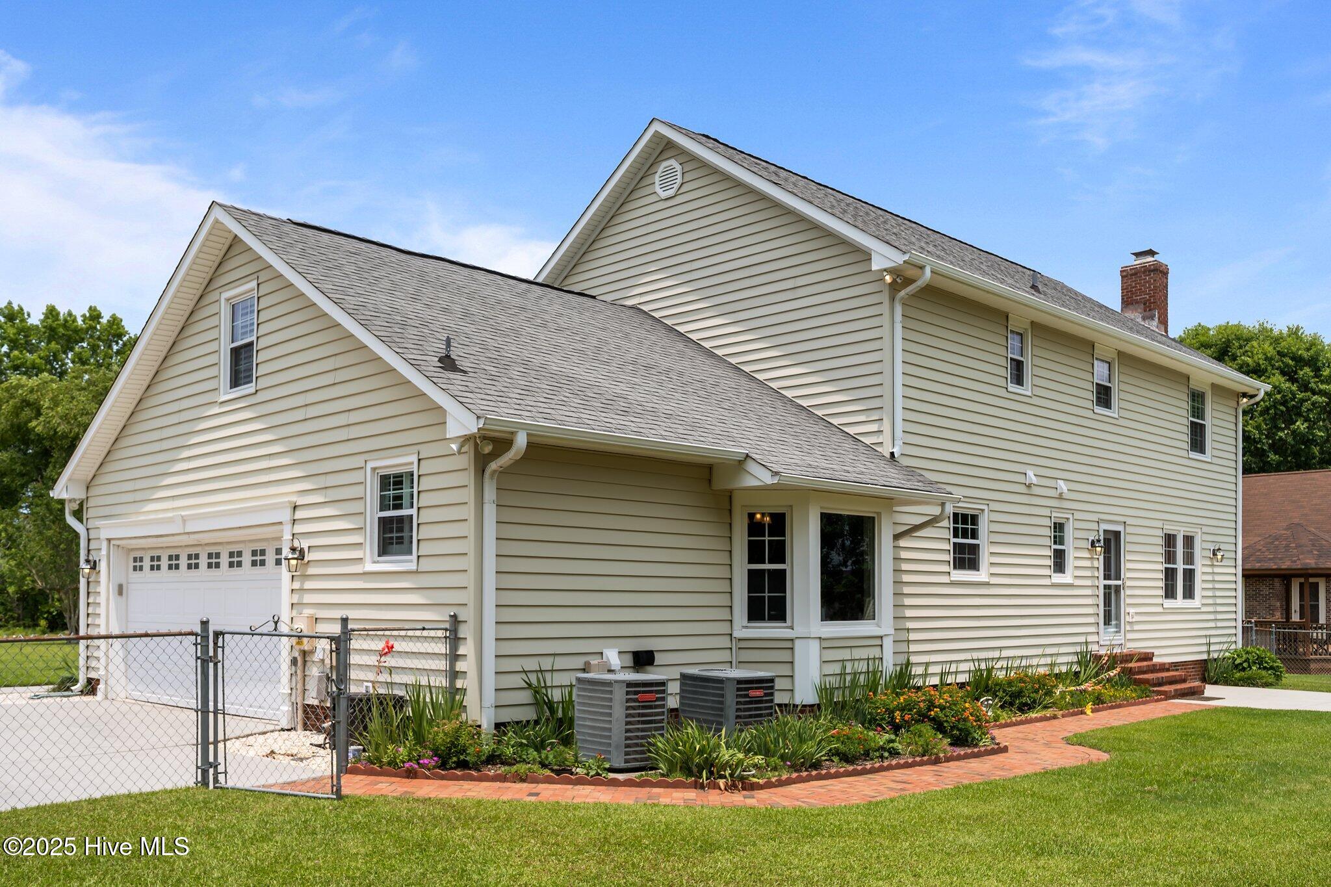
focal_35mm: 30
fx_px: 1109
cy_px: 444
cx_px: 666
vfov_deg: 43.6
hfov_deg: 61.9
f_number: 7.1
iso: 64
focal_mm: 30
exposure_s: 1/400
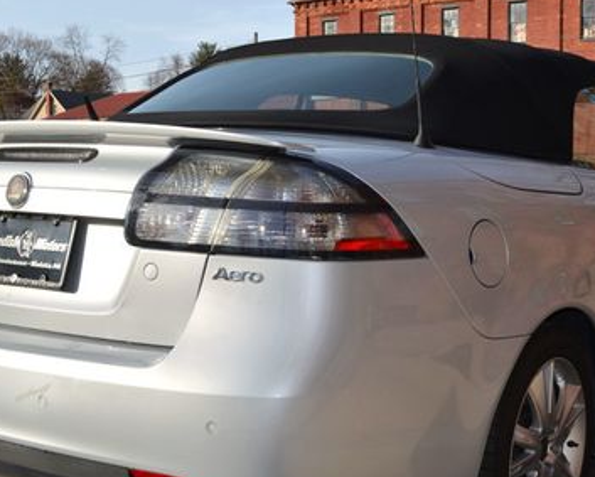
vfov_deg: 27.1
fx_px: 987
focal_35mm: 56
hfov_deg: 32.6
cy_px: 285
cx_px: 474
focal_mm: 22
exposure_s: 1/200
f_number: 8
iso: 100
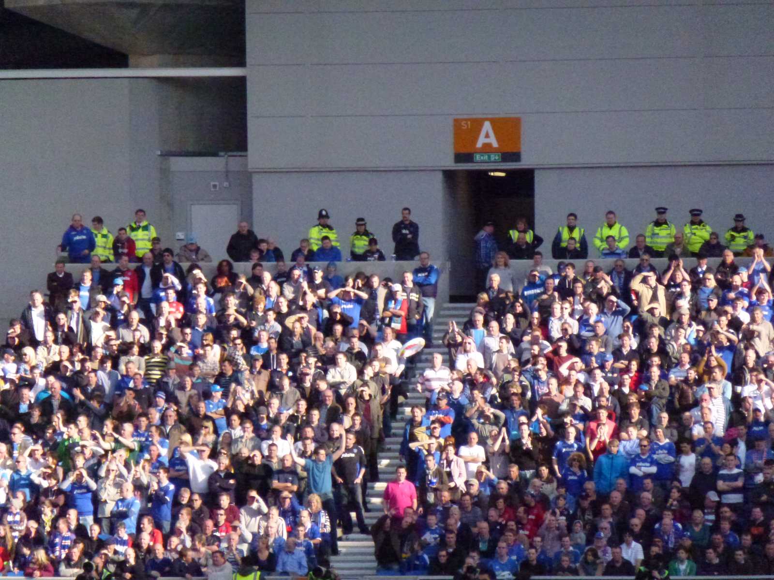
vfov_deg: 3.9
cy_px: 290
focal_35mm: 384
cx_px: 387
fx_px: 8586
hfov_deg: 5.2
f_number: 5.9
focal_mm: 68.8
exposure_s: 1/2000
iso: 1600
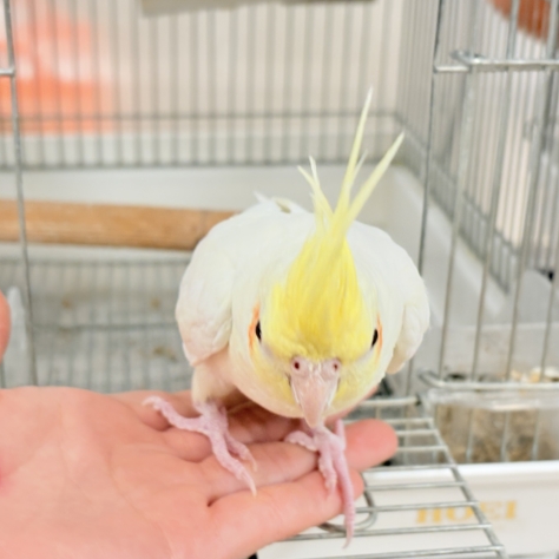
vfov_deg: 27.7
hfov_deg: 27.7
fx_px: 1133
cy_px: 281
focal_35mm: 62
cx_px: 255
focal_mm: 5.96
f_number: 1.6
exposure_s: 1/50
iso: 80
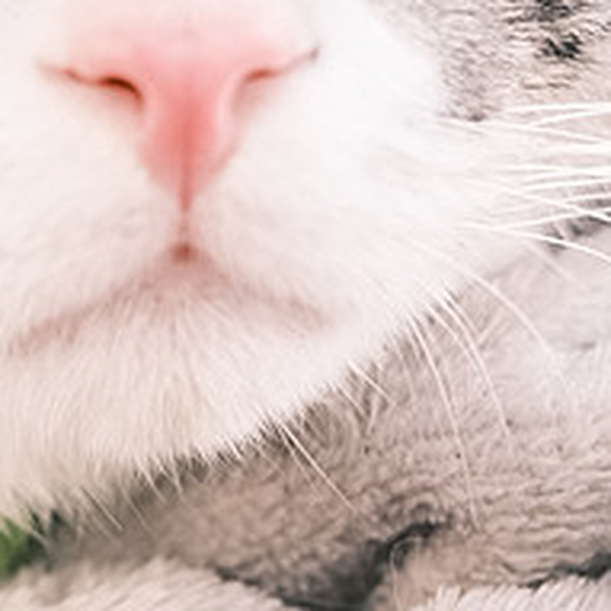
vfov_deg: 11.9
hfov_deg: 11.9
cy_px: 125
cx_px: 37
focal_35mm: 146
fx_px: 2916
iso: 1600
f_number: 2.8
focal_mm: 27.2
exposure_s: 1/125
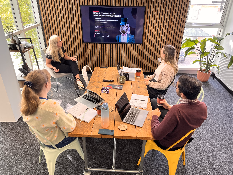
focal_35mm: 26
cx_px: 116
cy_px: 88
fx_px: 175
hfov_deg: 67.3
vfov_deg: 53.1
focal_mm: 5.7
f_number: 1.5
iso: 100
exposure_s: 1/100
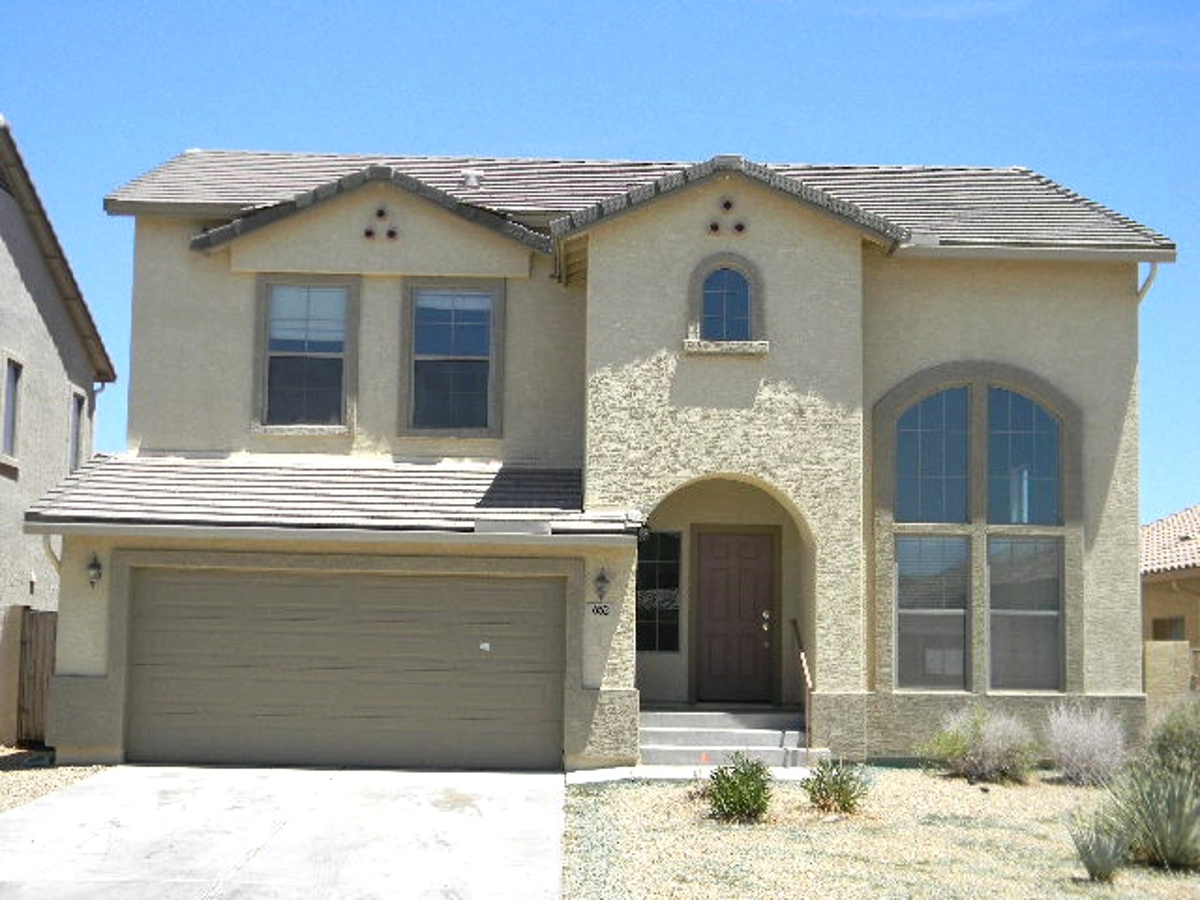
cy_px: 450
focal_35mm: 47
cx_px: 600
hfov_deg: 40.4
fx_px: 1629
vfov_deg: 30.9
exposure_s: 1/848
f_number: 3.9
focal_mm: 8.6
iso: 112
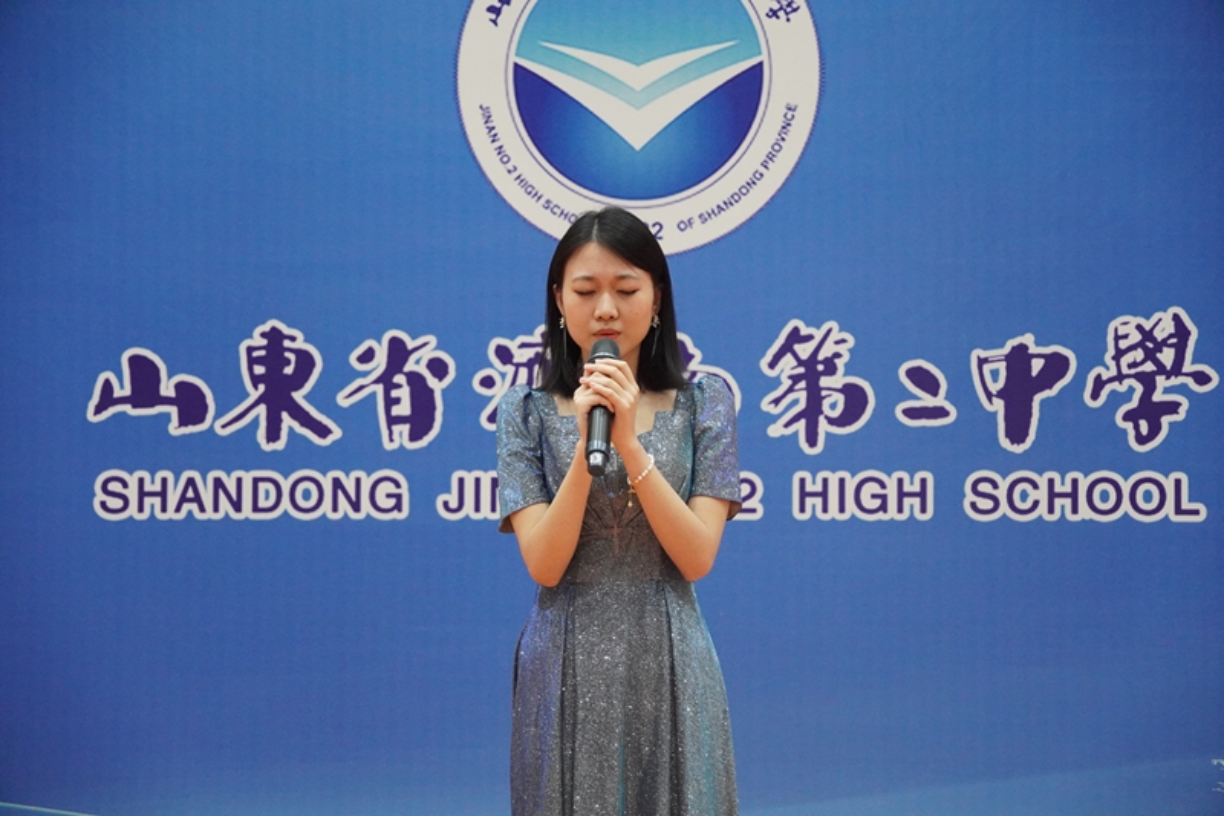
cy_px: 408
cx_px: 612
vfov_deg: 12.0
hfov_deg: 18.0
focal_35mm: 114
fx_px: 3875
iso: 4000
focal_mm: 76
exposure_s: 1/125
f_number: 5
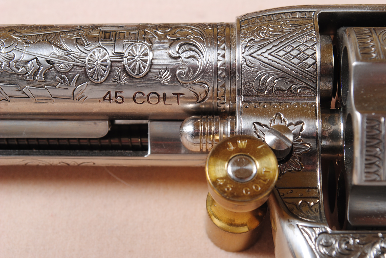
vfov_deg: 16.6
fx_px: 886
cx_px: 193
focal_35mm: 82
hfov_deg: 24.6
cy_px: 129
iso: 100
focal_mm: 55
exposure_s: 1/125
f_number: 11
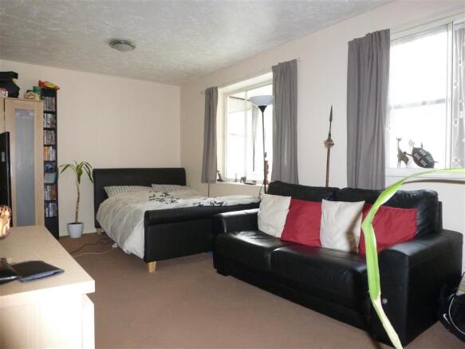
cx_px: 232
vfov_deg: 56.8
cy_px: 174
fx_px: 322
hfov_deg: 71.6
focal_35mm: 24
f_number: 3.3
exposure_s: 1/60
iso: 400
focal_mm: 4.3
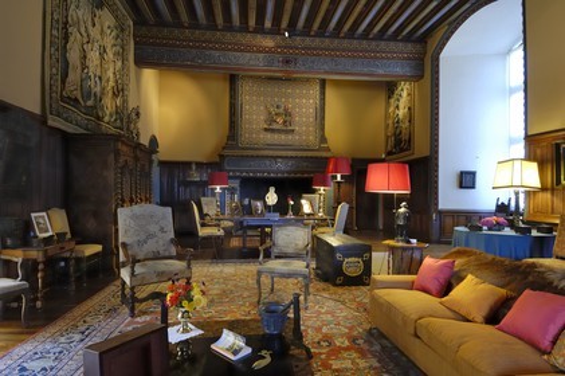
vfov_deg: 63.1
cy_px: 188
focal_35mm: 20
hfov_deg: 85.5
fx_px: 306
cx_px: 282
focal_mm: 13
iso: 100
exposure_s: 1/1.25
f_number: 8
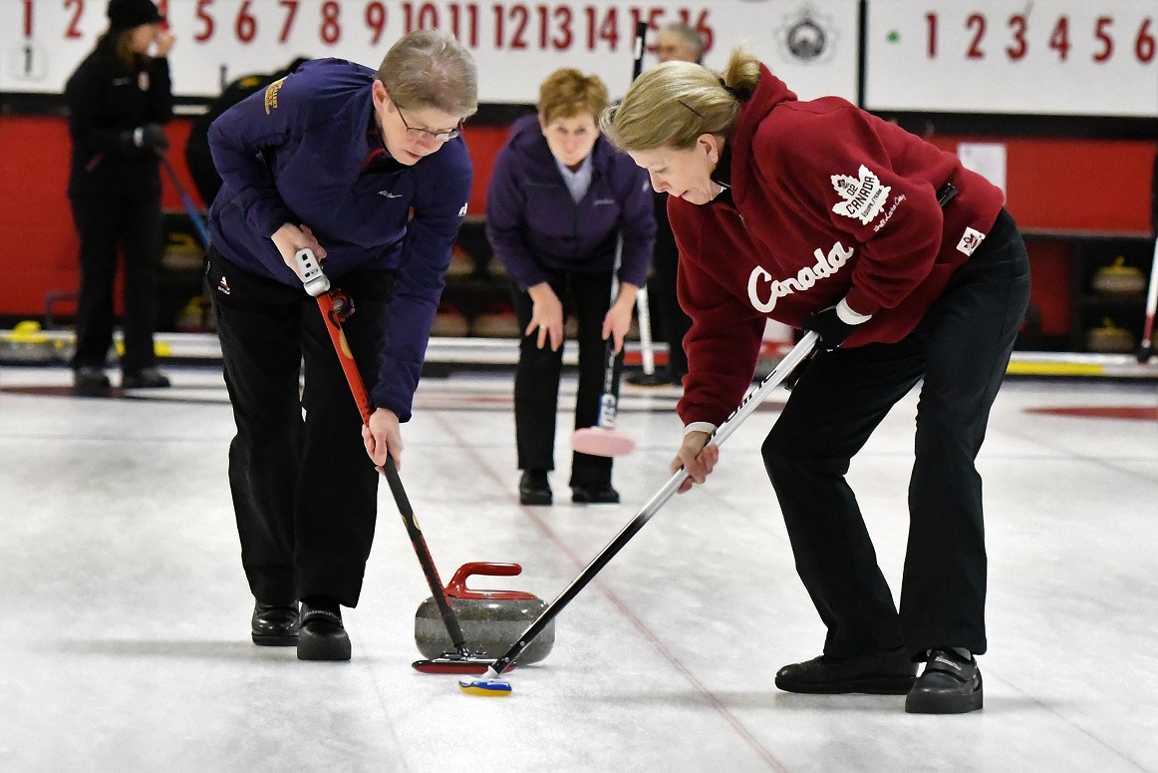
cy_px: 386
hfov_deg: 13.4
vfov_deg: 9.0
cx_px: 579
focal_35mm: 153
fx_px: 4922
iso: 16000
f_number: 4
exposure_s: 1/1000
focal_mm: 102
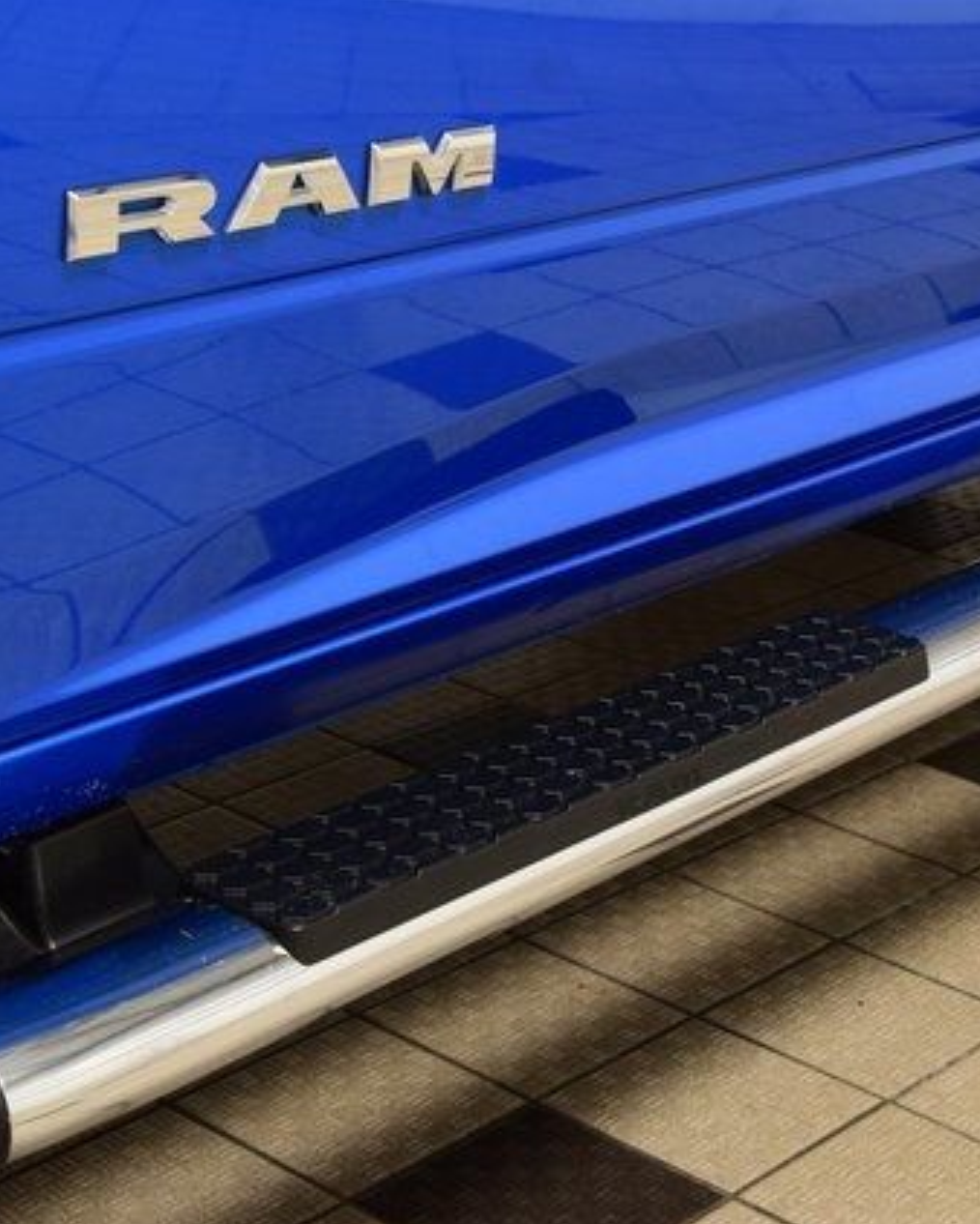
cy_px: 616
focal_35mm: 75
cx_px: 757
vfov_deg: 25.5
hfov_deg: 20.3
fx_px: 2707
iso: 1000
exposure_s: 1/15
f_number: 6.3
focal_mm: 35
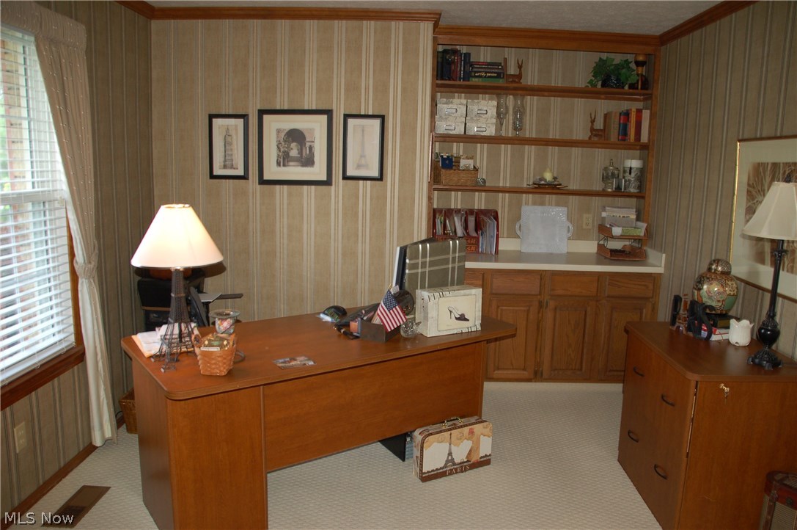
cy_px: 265
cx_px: 398
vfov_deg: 47.8
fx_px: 597
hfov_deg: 67.4
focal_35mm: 27
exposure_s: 1/60
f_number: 3.5
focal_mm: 18
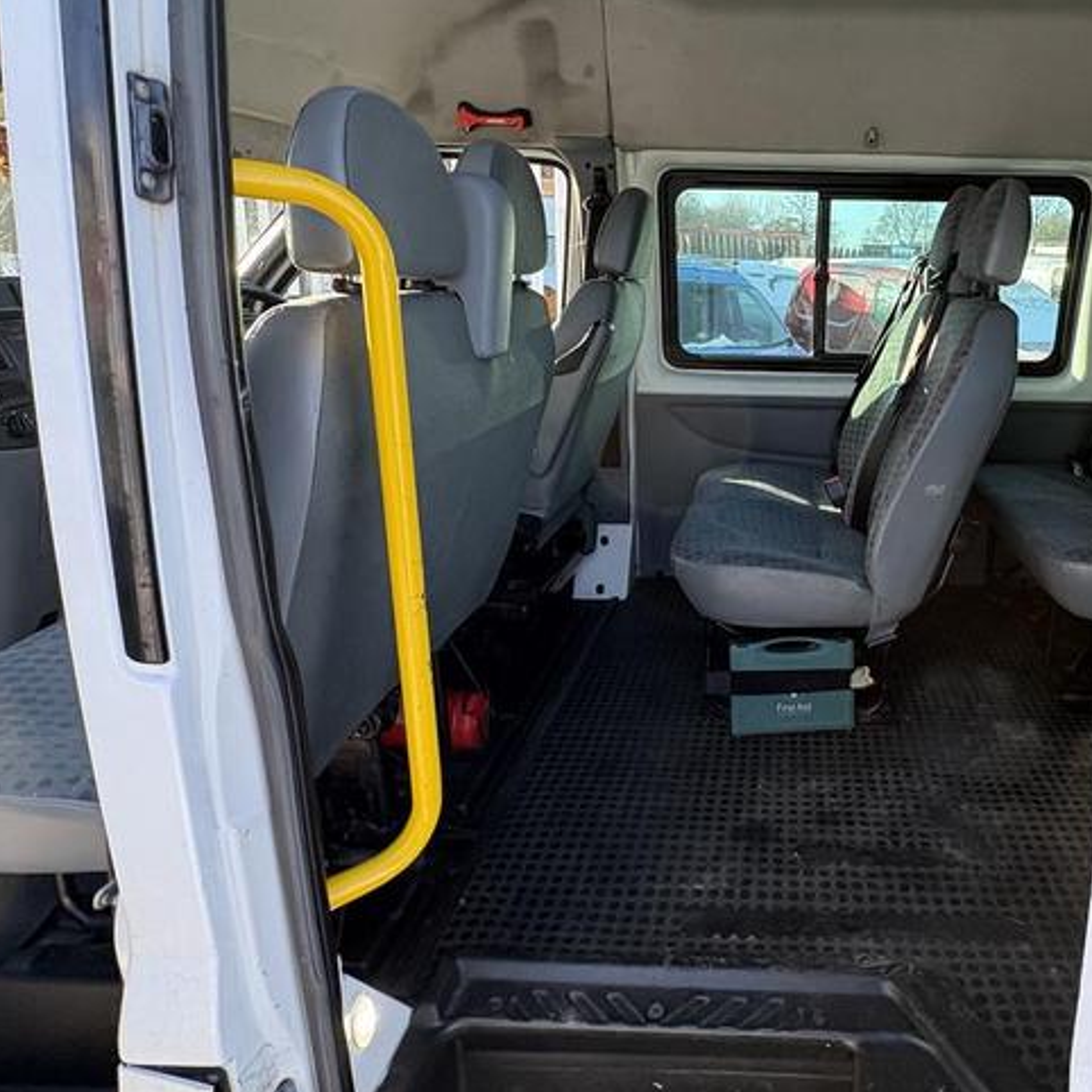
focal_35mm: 23
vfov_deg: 67.1
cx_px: 779
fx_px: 821
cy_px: 485
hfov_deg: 64.4
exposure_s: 1/137
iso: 64
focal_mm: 2.22
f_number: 2.2
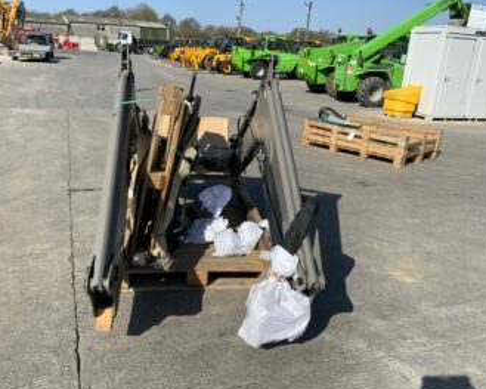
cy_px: 195
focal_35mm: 31
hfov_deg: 57.2
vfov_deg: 47.1
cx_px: 229
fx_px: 446
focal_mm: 3
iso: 16
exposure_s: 1/2141
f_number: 1.8
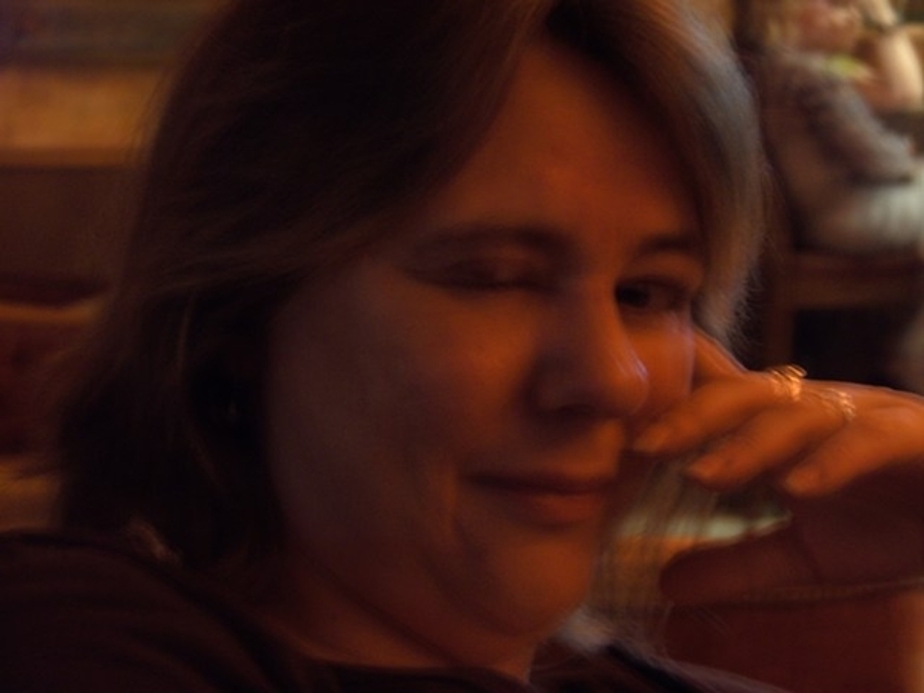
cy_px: 346
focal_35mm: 112
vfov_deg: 13.2
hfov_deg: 17.6
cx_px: 462
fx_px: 2990
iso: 100
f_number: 4
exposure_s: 1
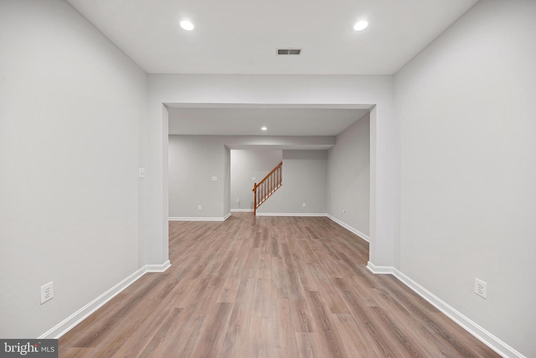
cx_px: 268
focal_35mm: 14
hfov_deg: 104.2
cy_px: 179
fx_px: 208
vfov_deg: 81.2
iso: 100
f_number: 4
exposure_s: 1/5
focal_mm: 14
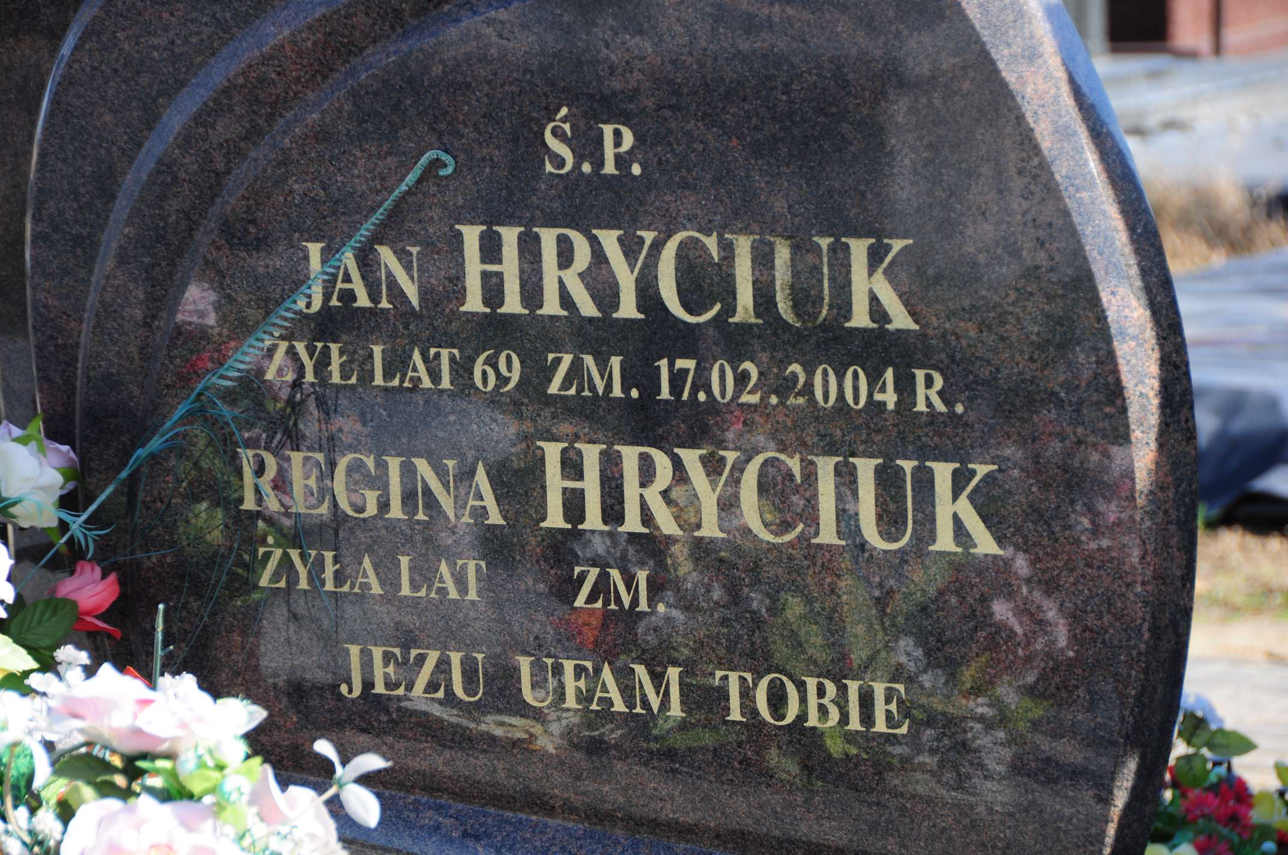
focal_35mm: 180
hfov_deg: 11.4
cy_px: 428
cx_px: 644
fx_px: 6432
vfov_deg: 7.6
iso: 200
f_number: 7.1
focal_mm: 120
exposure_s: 1/250
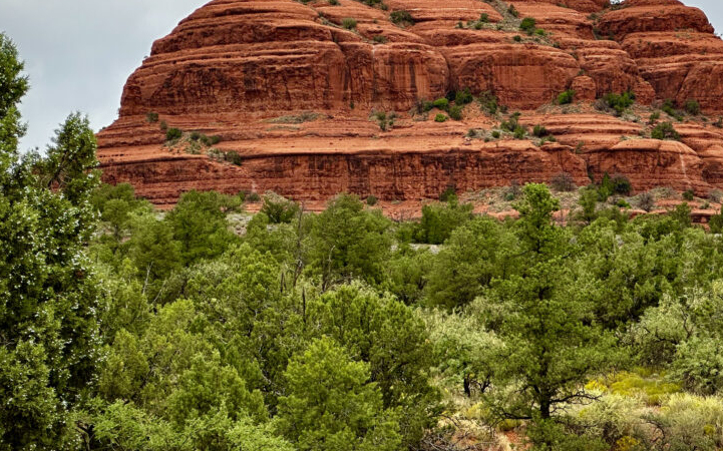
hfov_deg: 18.0
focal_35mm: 116
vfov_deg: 11.3
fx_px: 2285
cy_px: 130
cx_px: 439
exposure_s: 1/173
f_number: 2.8
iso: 32
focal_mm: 9
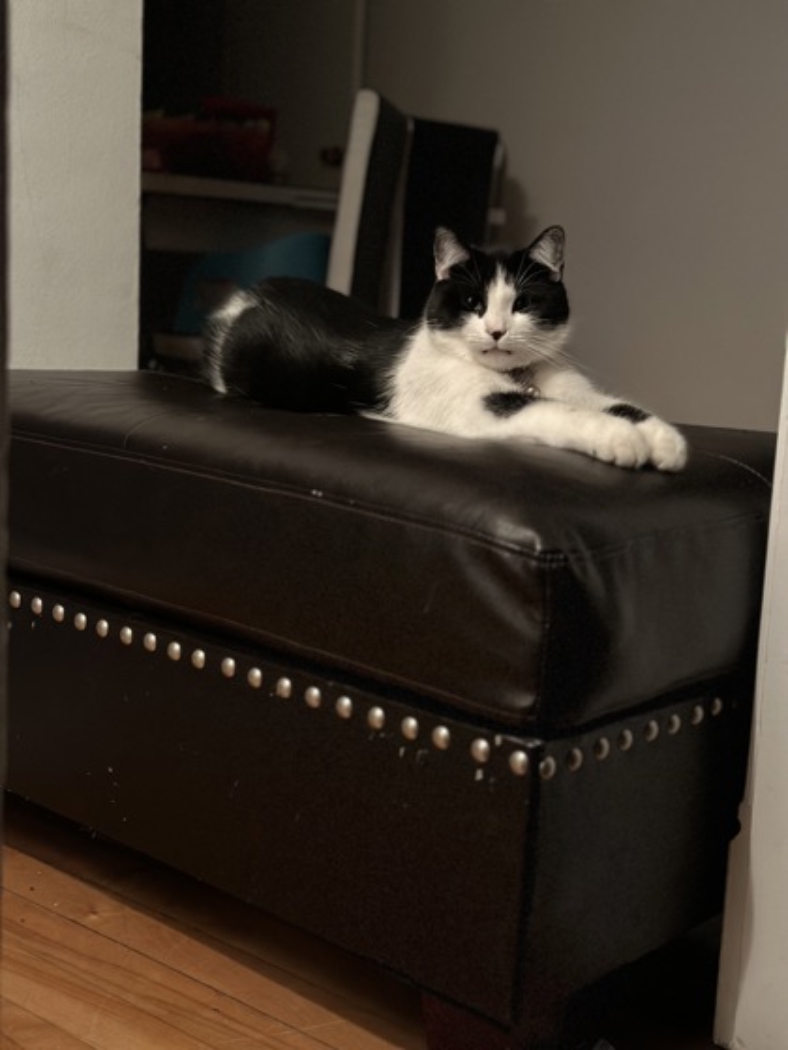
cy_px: 525
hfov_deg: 30.3
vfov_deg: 39.7
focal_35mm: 48
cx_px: 394
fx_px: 1457
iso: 1000
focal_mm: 6.86
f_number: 1.78
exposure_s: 1/15
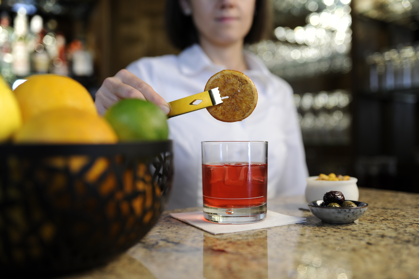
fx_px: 407
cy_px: 140
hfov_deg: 54.5
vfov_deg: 37.8
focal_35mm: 35
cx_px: 210
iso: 800
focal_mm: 35
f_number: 2.5
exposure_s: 1/100
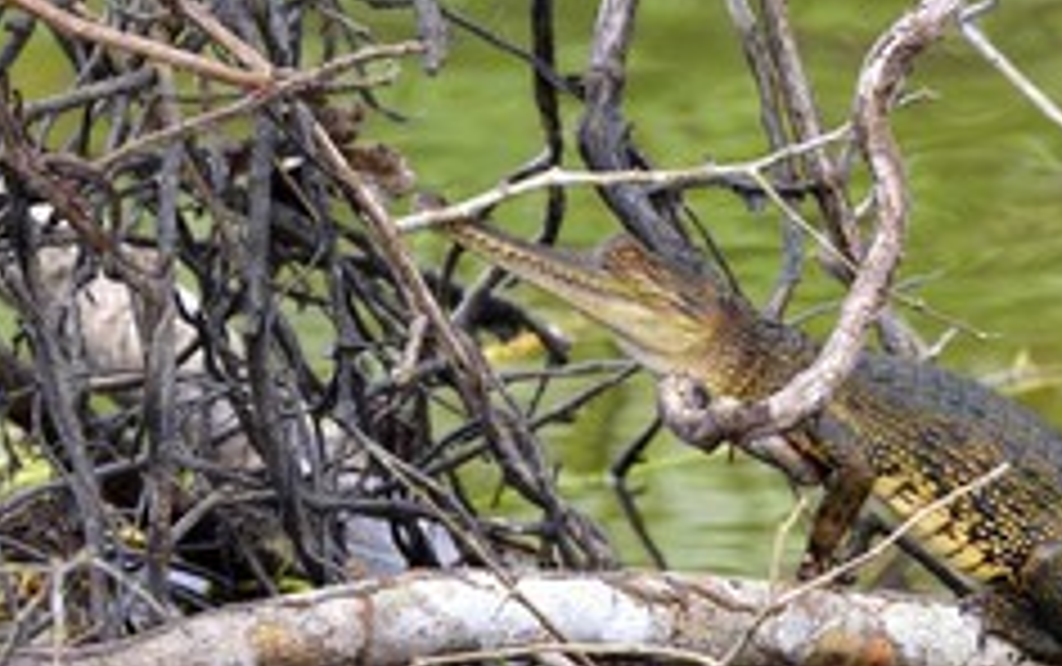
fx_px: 9966
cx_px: 652
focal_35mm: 344
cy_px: 594
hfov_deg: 6.1
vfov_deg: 3.8
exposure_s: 1/320
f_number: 7.1
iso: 800
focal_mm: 190
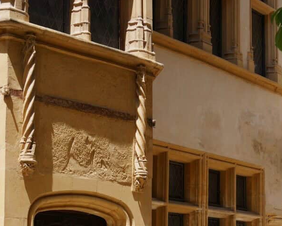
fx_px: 726
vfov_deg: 17.3
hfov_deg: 22.0
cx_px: 153
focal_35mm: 87
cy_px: 220
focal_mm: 26
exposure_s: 1/320
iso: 200
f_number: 8
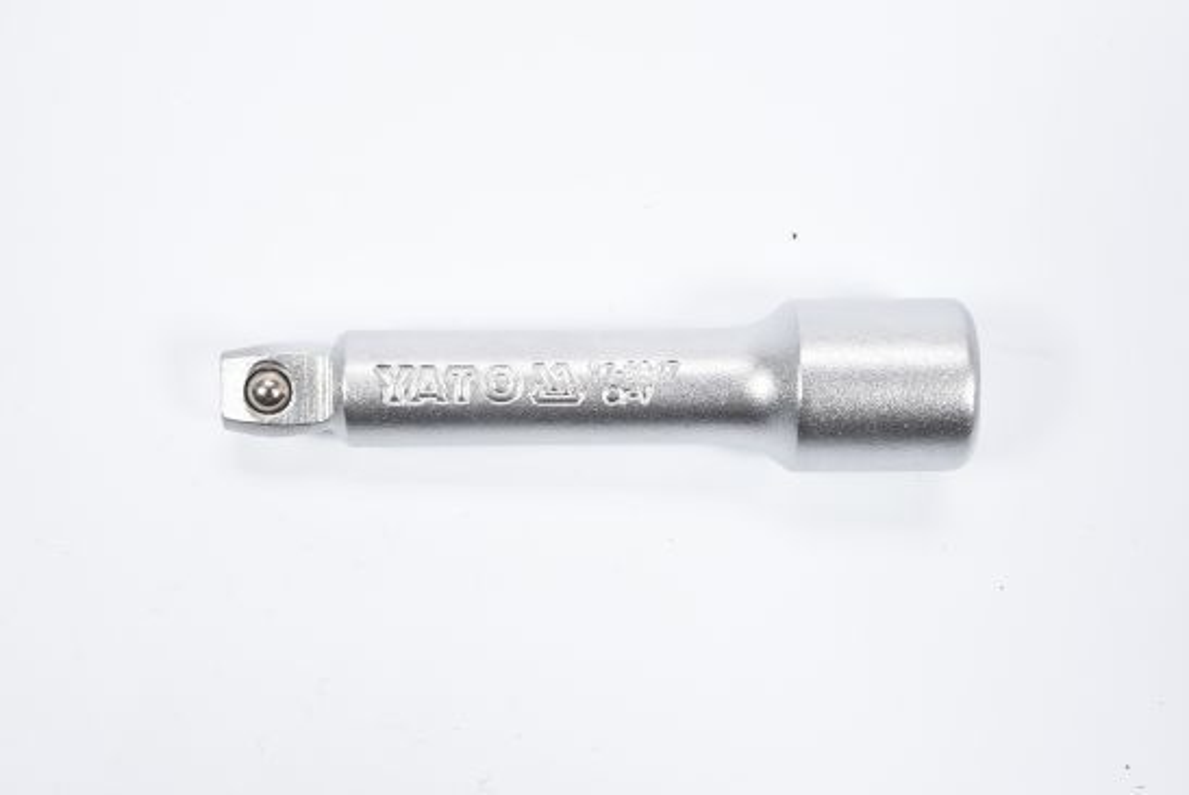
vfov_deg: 19.0
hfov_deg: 28.0
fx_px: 2380
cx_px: 594
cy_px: 398
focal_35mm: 72
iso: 250
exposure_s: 1/125
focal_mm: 48
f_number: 14
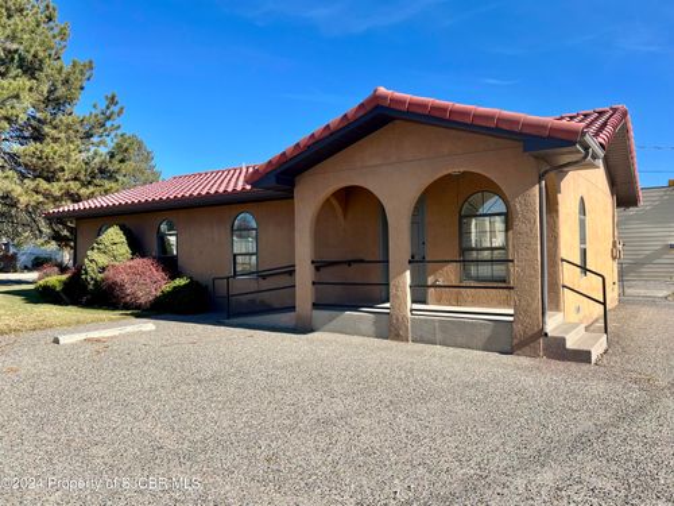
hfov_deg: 67.3
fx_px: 506
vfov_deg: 53.1
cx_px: 337
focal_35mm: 26
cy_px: 253
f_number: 1.5
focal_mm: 5.7
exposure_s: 1/3165
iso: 50
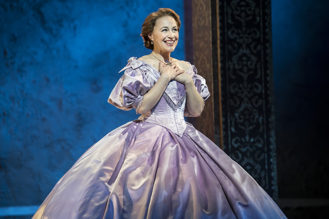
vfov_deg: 8.2
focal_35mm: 168
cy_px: 110
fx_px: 1535
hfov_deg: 12.2
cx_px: 164
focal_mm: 168
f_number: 4
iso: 2000
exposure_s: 1/250
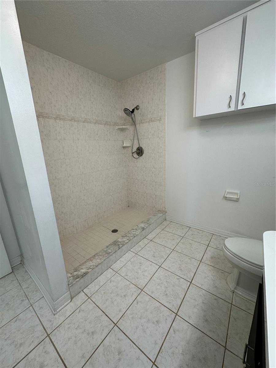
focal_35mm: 14
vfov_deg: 102.1
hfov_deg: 85.7
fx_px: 149
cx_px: 138
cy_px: 184
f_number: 2.2
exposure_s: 1/120
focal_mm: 2.22
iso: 100
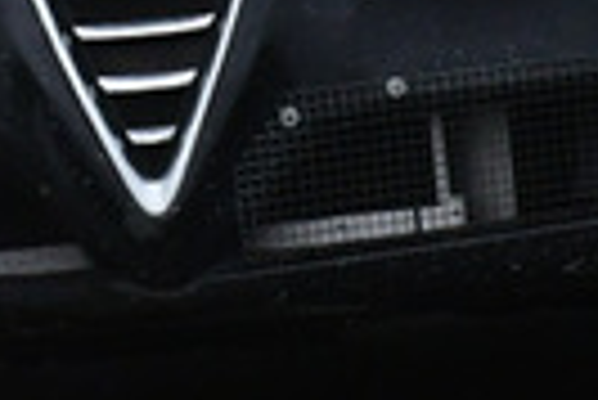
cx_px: -157
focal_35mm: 4517
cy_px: -445
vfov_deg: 0.3
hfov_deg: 0.5
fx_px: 75113
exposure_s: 1/640
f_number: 11
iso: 1250
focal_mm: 500
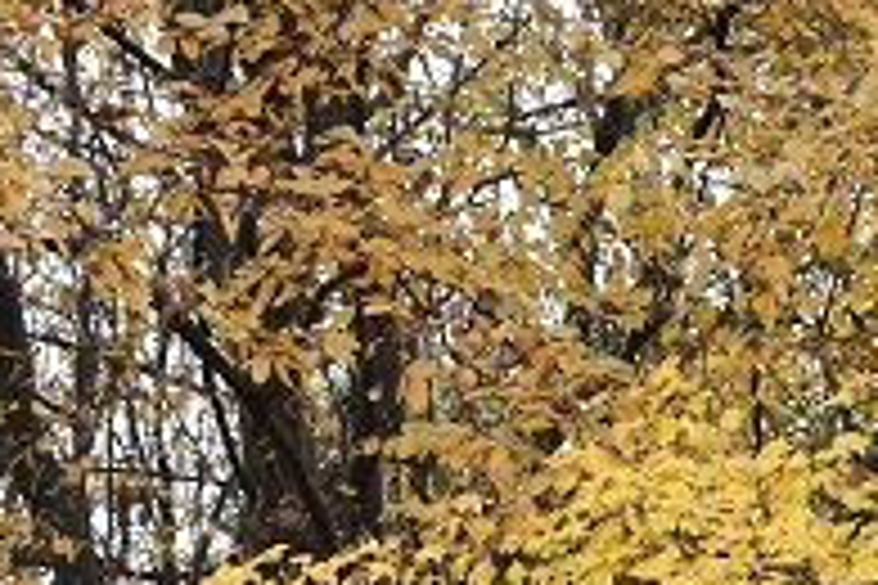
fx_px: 4390
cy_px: 1012
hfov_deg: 11.1
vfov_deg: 7.4
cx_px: 1220
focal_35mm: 180
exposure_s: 1/200
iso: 400
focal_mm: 26
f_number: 7.1
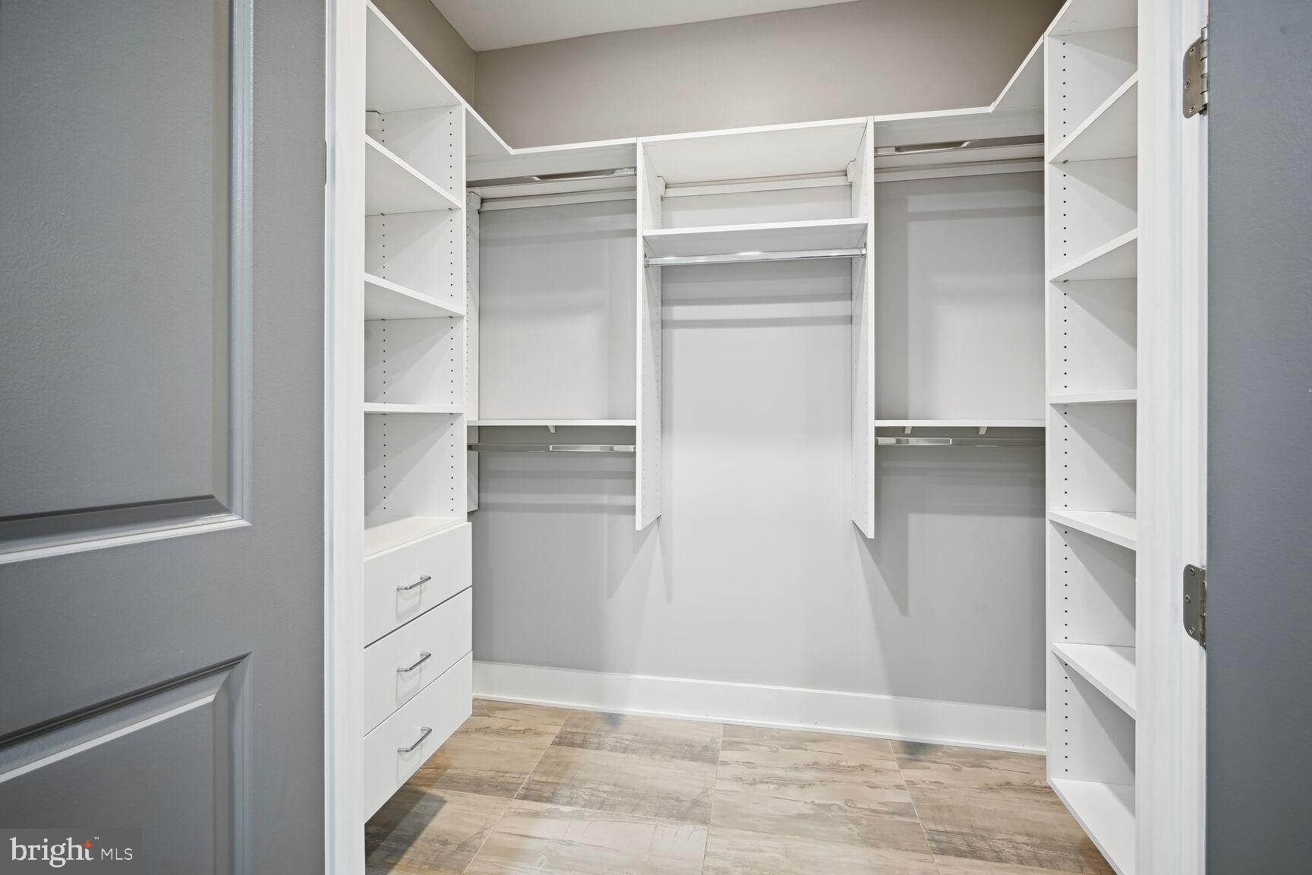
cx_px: 656
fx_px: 565
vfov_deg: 75.5
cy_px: 438
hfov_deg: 98.5
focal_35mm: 16
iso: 200
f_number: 9
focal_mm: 15.5
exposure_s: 1/3.33
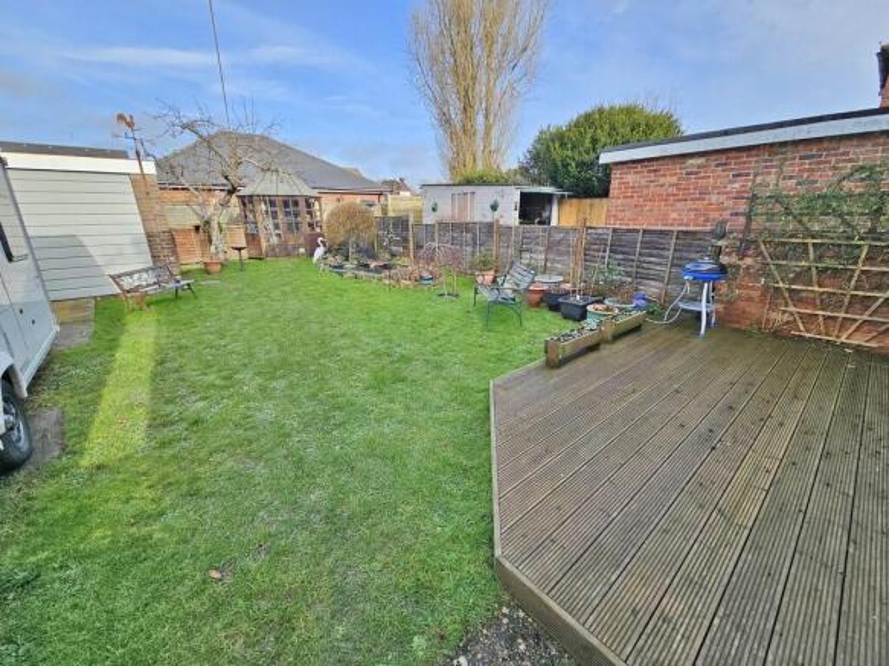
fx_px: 334
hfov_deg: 106.2
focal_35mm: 13
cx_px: 444
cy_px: 333
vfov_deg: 89.9
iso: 50
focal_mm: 2.2
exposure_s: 1/457
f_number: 2.2
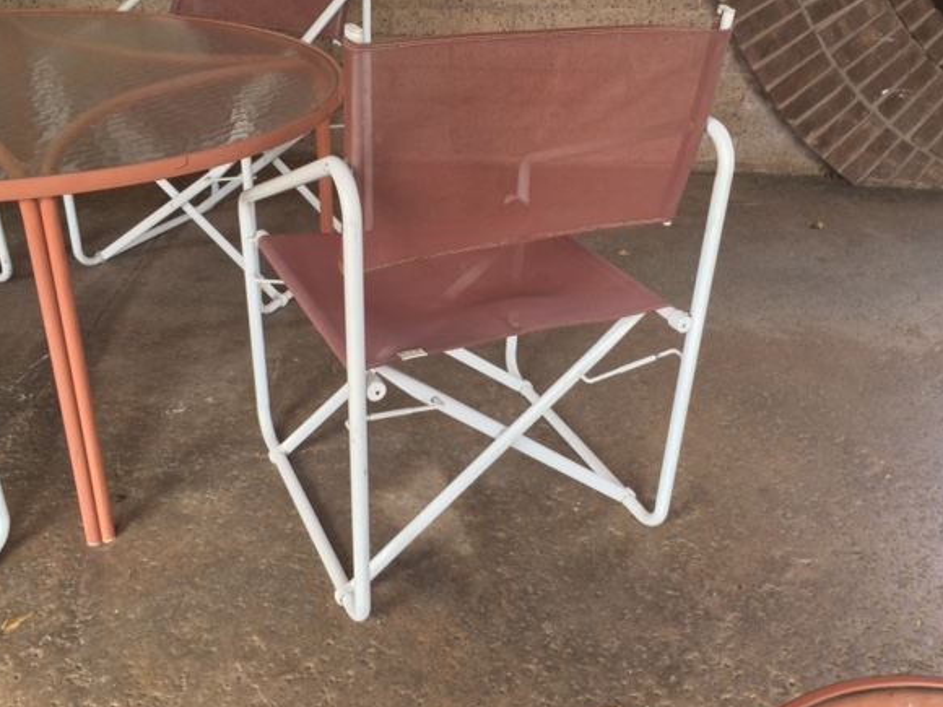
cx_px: 454
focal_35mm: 32
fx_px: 872
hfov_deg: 56.8
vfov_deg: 44.1
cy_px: 333
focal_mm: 4.15
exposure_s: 1/123
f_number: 2.2
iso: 32
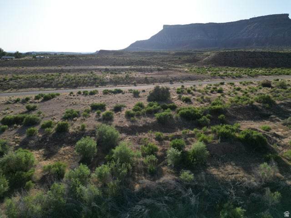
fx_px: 202
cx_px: 146
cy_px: 109
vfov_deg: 56.8
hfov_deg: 71.6
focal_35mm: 24
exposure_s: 1/2500
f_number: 1.7
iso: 110
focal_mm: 6.72
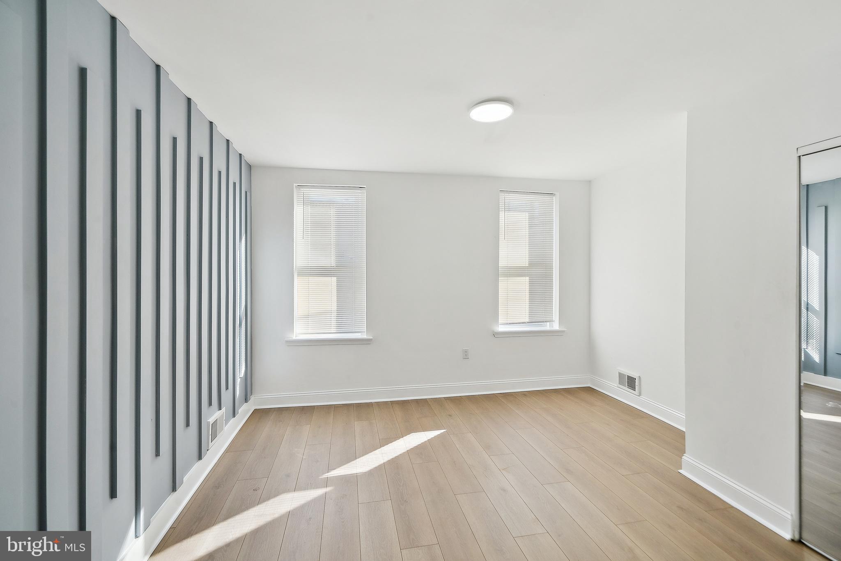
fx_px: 350
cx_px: 420
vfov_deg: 77.3
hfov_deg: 100.4
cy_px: 280
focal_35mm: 15
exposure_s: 1/100
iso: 400
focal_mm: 15
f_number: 8
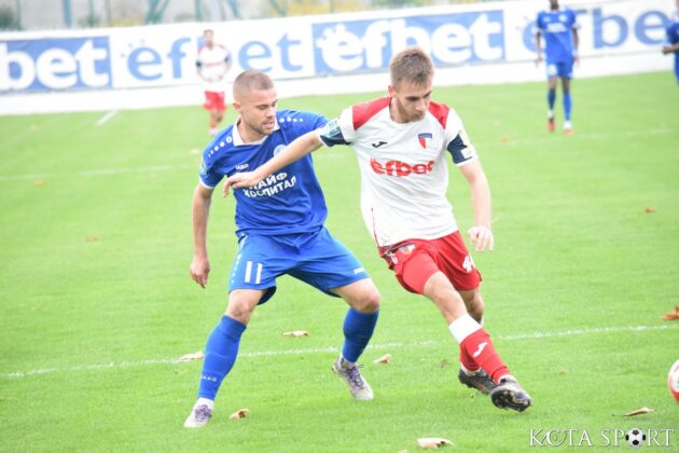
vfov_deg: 5.9
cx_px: 340
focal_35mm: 232
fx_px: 4385
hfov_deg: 8.9
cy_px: 226
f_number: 5
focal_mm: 155
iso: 6400
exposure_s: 1/1000
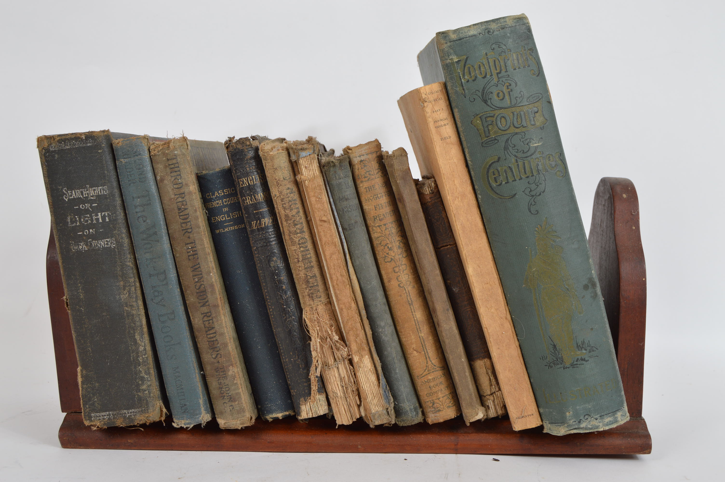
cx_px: 362
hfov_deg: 41.1
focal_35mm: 48
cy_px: 241
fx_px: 966
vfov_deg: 28.0
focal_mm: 32
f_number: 9
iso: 100
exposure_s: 1/80
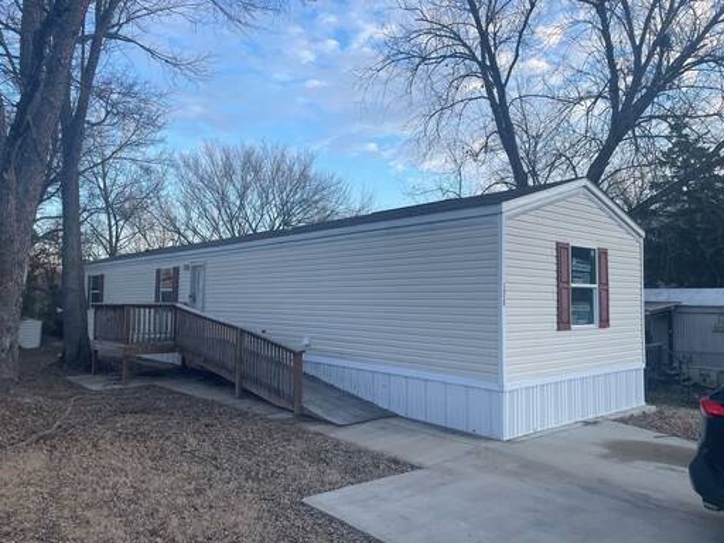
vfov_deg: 53.1
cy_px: 272
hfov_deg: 67.3
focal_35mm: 26
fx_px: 544
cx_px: 362
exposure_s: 1/739
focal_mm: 4.2
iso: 32
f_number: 1.6
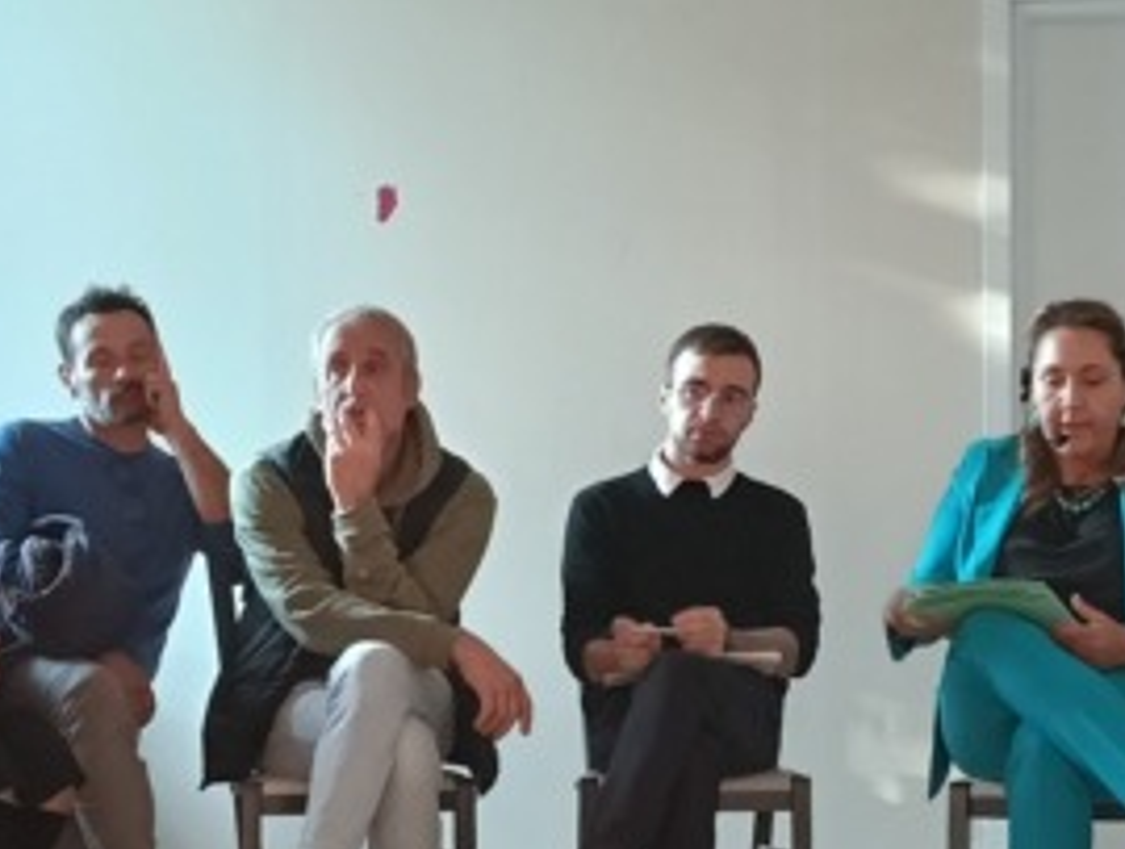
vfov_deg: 15.6
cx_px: 715
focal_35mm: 95
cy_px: 602
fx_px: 3094
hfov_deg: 20.6
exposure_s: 1/33.3
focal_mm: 3.98
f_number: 1.8
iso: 500
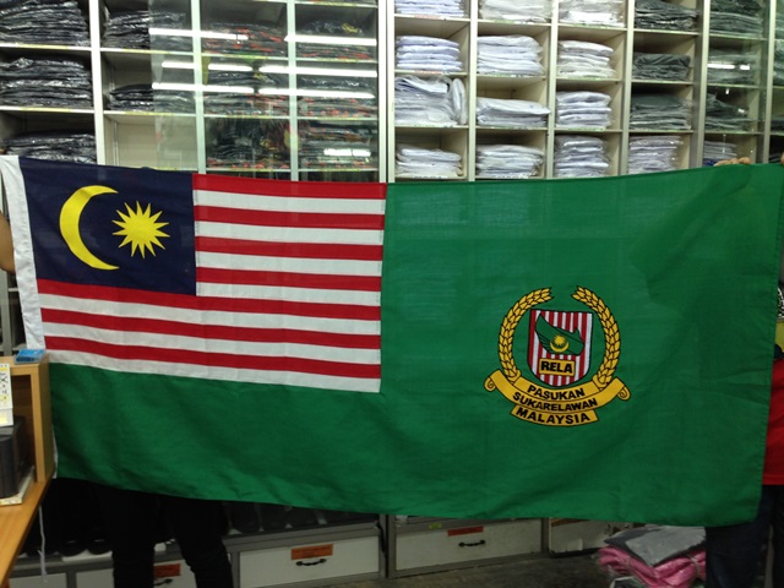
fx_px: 747
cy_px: 294
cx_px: 392
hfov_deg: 55.4
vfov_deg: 42.9
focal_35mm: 33
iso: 50
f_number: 2.4
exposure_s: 1/20
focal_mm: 4.13
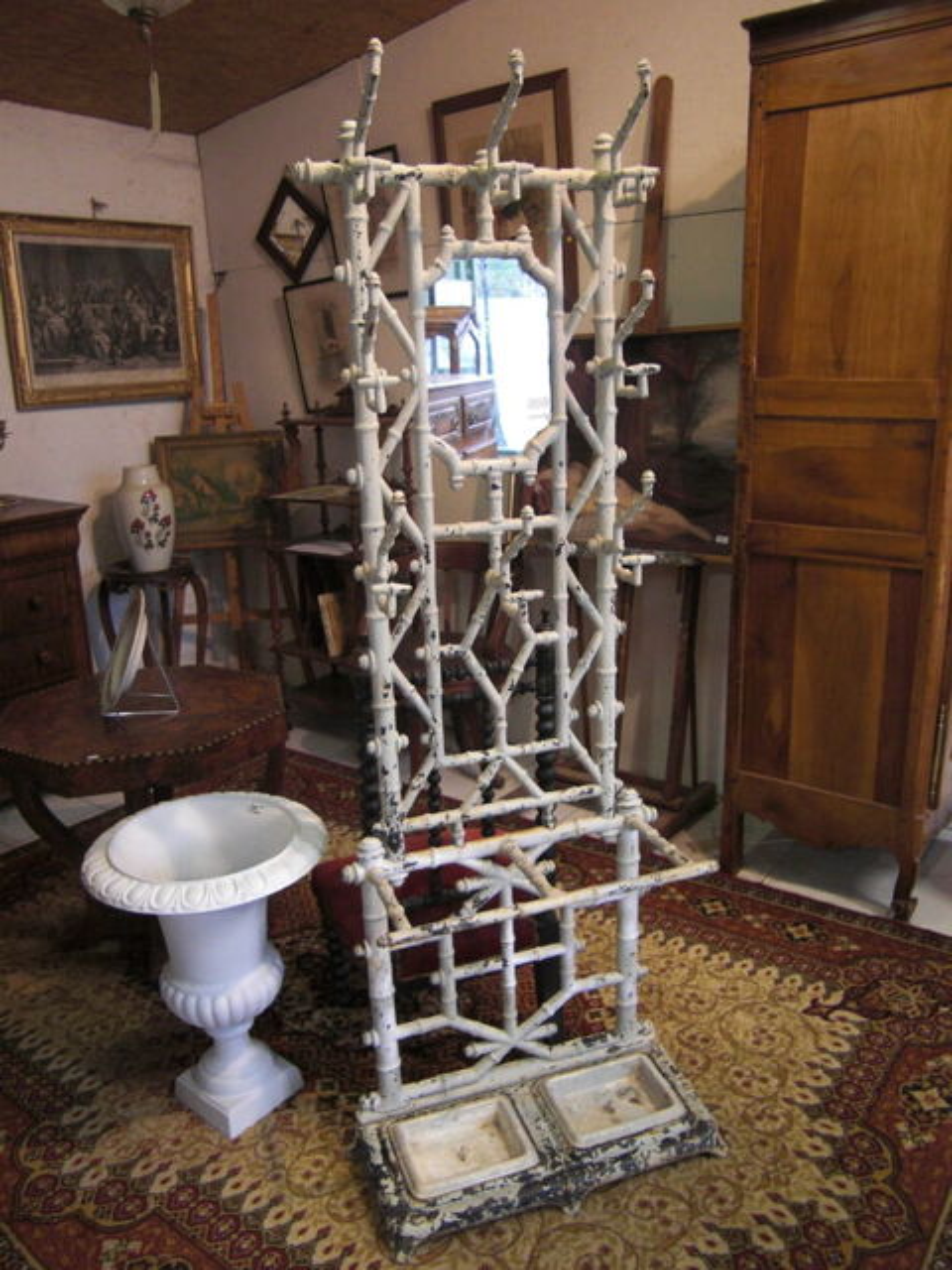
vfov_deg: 63.4
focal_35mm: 28
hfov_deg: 49.7
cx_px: 476
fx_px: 1027
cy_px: 635
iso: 200
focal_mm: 4.9
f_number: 2.6
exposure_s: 1/20
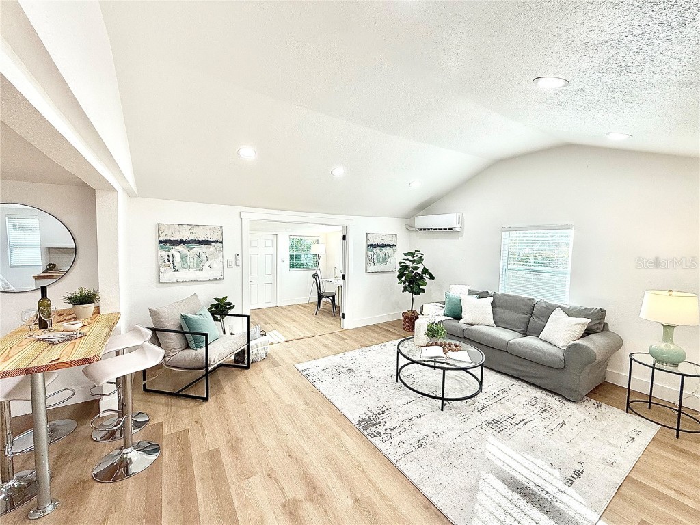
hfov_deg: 102.1
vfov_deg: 85.7
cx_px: 350
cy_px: 262
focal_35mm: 14
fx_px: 283
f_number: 2.2
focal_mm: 2.22
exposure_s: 1/120
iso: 64
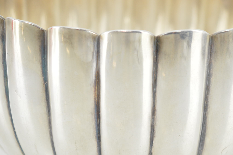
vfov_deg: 11.1
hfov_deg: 16.7
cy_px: 70
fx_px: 794
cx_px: 138
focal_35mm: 123
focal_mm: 55
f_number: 6.3
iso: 800
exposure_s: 1/80
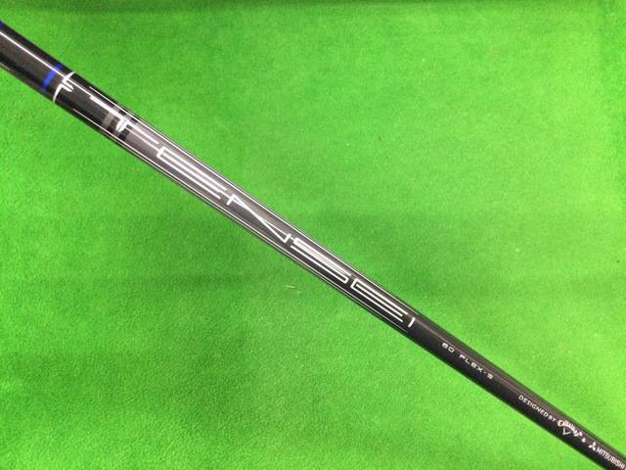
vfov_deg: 45.4
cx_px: 313
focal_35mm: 31
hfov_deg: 58.4
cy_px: 235
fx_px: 561
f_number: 2.4
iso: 200
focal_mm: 3.3
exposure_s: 1/24
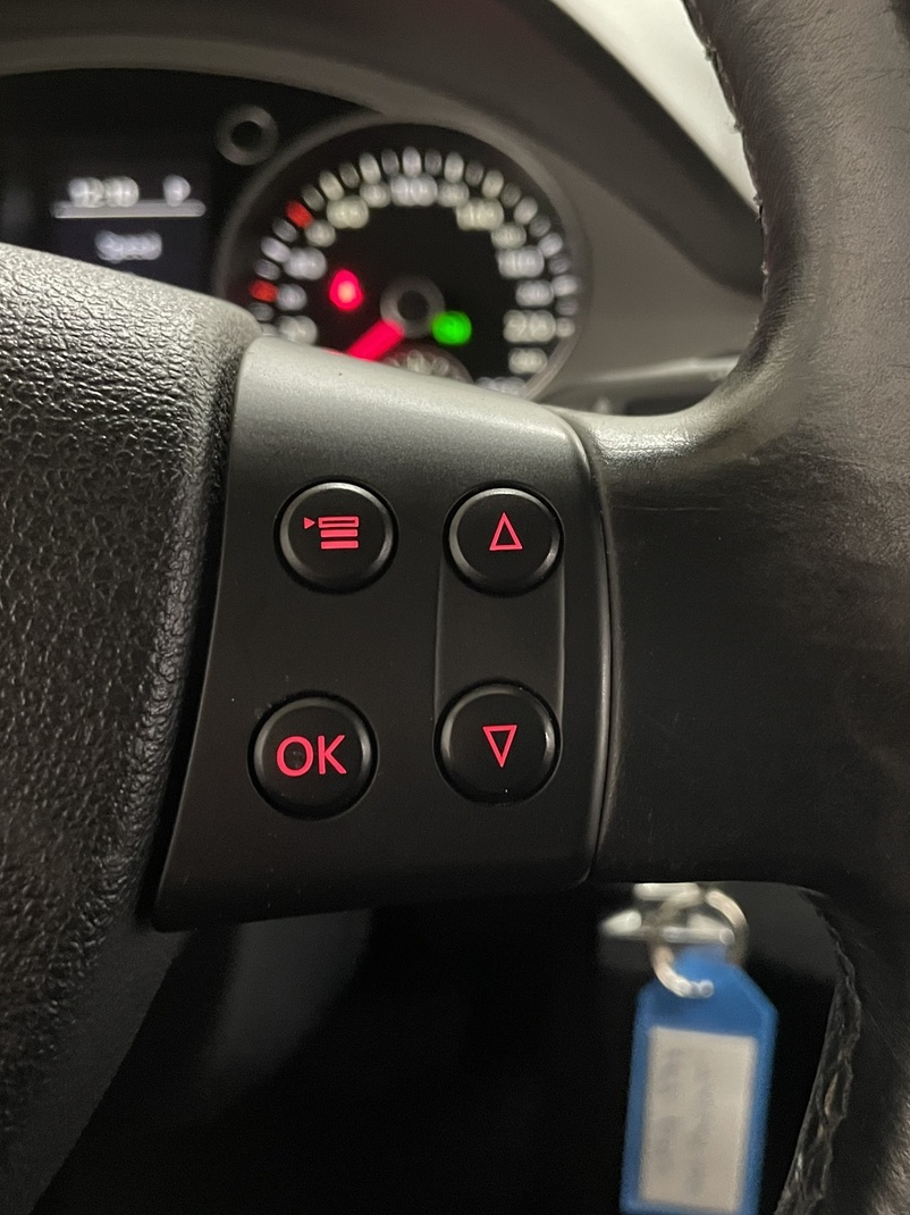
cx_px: 542
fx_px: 1227
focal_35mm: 35
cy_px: 603
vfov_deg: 52.6
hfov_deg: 40.5
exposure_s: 1/25
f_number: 1.6
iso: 640
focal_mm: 4.2
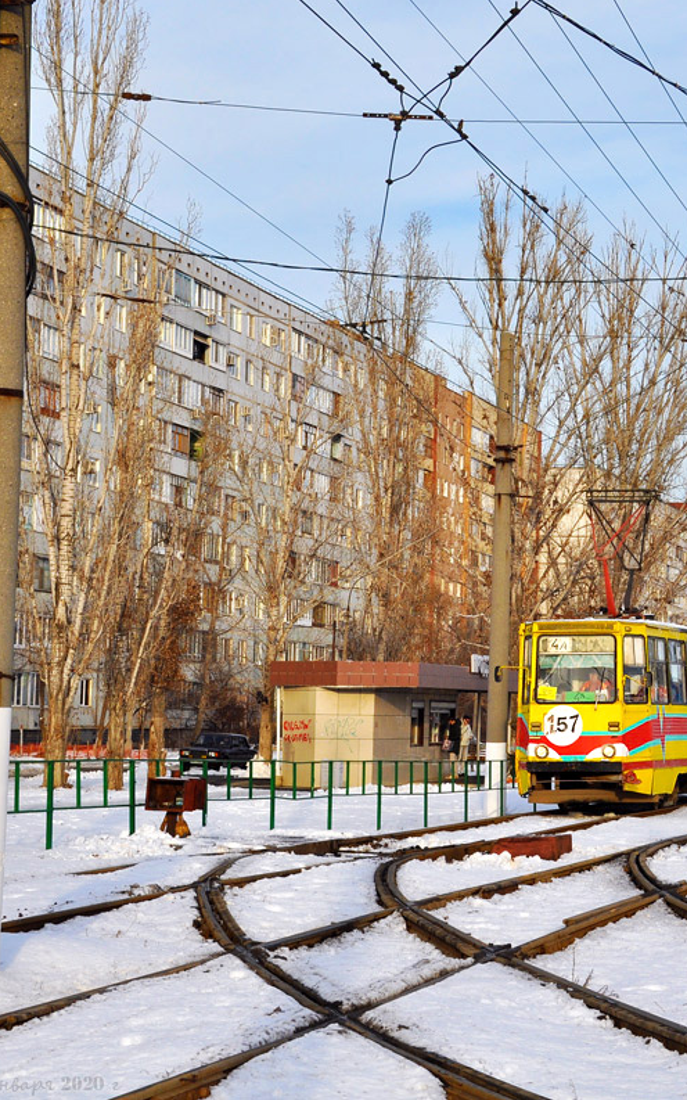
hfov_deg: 16.0
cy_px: 549
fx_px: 2420
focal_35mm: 81
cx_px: 616
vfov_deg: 25.6
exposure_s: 1/500
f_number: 8
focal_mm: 35
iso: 200
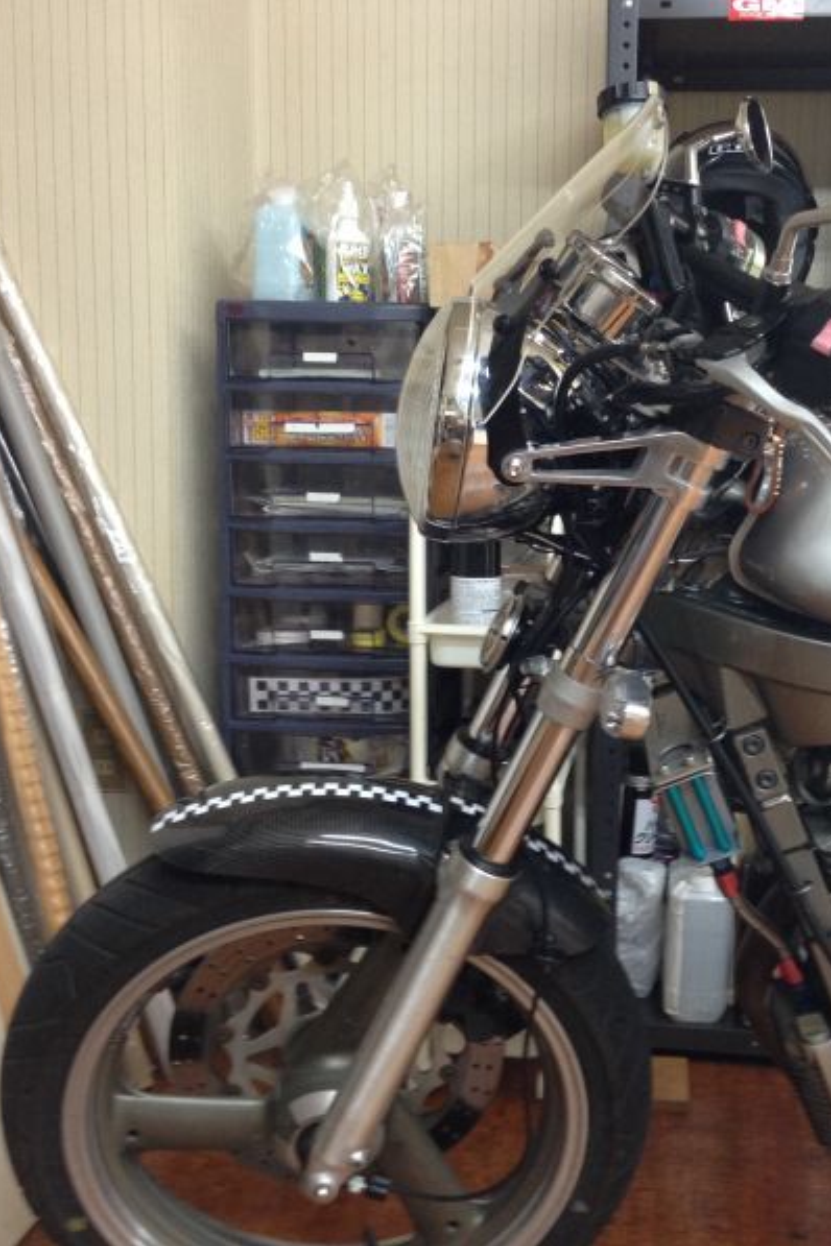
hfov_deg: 29.1
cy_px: 622
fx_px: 1593
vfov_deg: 42.7
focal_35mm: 46
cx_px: 543
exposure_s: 1/20
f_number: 2.4
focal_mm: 4.12
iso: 125
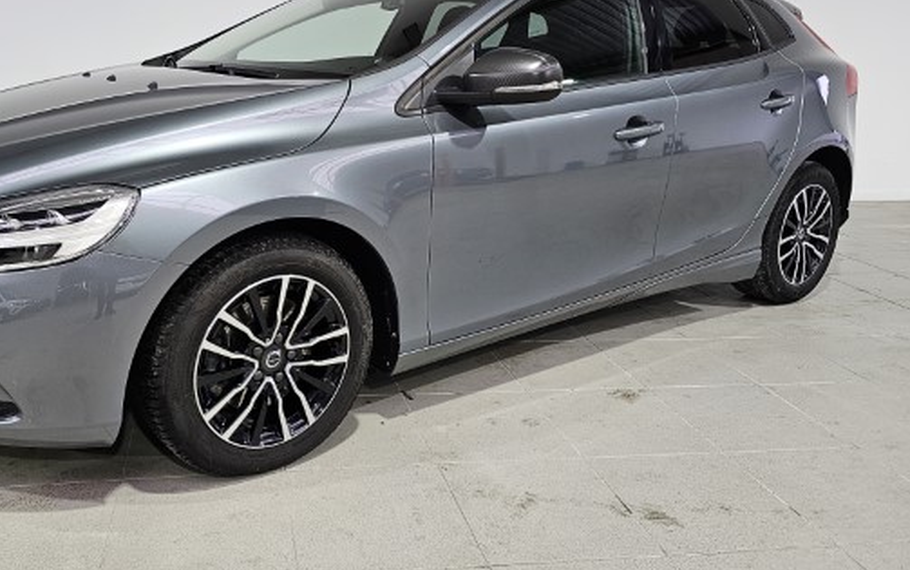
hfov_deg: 60.3
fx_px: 769
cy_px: 210
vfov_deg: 40.3
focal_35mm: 31
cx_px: 333
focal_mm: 6.3
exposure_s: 1/180
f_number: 1.7
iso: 200
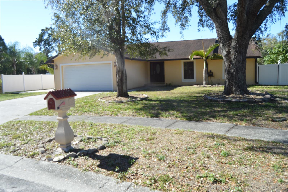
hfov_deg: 67.4
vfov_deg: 47.8
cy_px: 96
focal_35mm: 27
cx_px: 144
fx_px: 216
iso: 100
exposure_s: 1/200
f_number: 7.1
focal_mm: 18
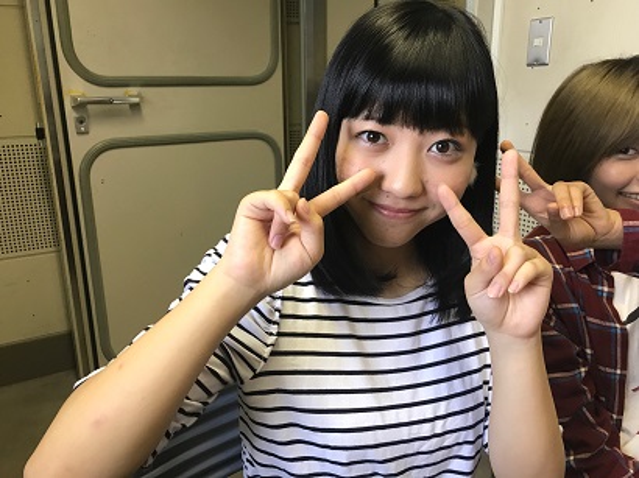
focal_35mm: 28
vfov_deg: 49.7
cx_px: 320
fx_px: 517
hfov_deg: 63.5
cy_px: 239
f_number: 1.8
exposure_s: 1/33
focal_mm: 3.99
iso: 40
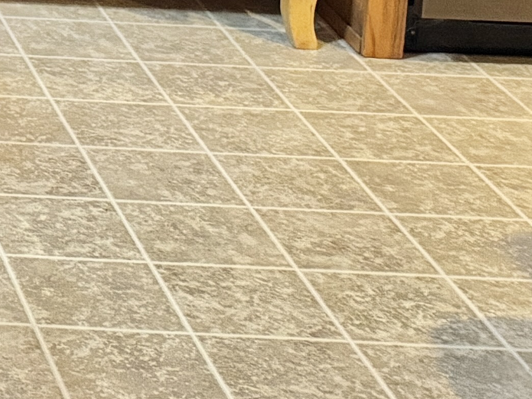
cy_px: -443
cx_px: -549
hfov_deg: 13.0
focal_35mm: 131
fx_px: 2014
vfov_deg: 10.3
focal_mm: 6.76
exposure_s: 1/60
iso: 800
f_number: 1.78
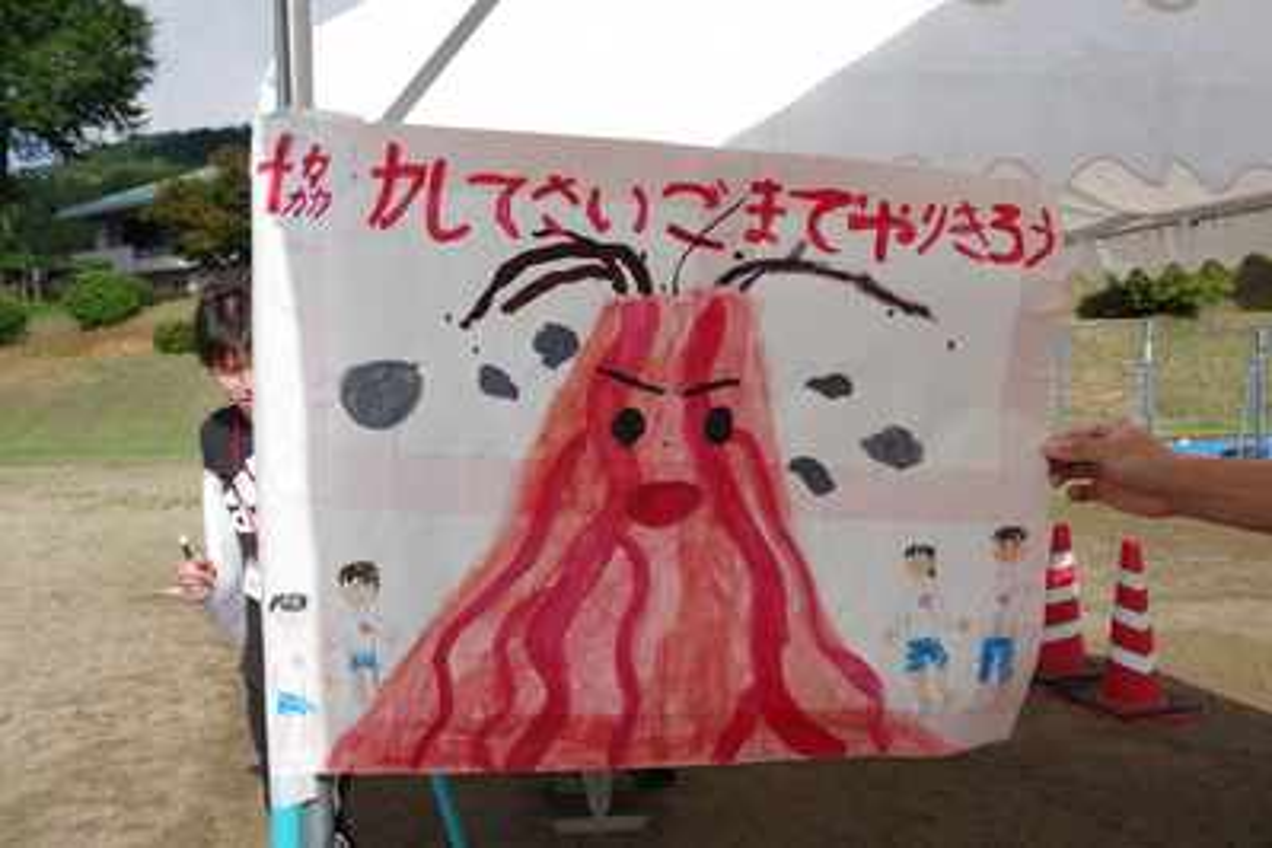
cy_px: 424
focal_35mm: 31
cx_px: 636
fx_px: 1095
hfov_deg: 60.3
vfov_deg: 42.3
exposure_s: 1/320
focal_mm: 21
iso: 200
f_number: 8
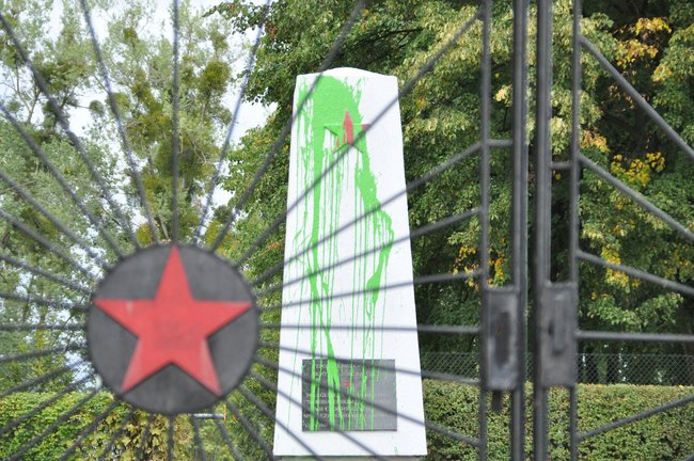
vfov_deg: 9.3
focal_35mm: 147
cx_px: 347
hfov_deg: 14.0
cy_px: 230
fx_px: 2831
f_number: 5.6
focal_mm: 98
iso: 1600
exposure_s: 1/1250
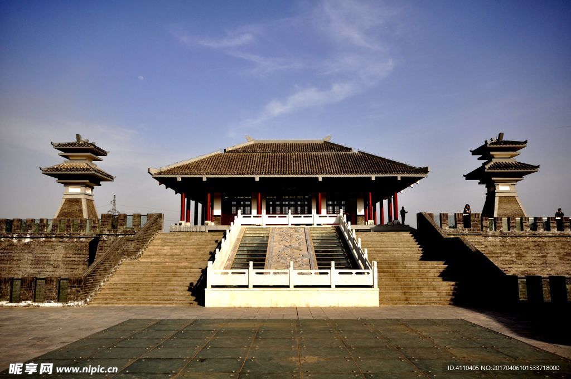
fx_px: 475
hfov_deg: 62.0
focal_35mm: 30
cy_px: 190
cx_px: 286
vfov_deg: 43.5
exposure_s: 1/320
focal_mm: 20
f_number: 13
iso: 200
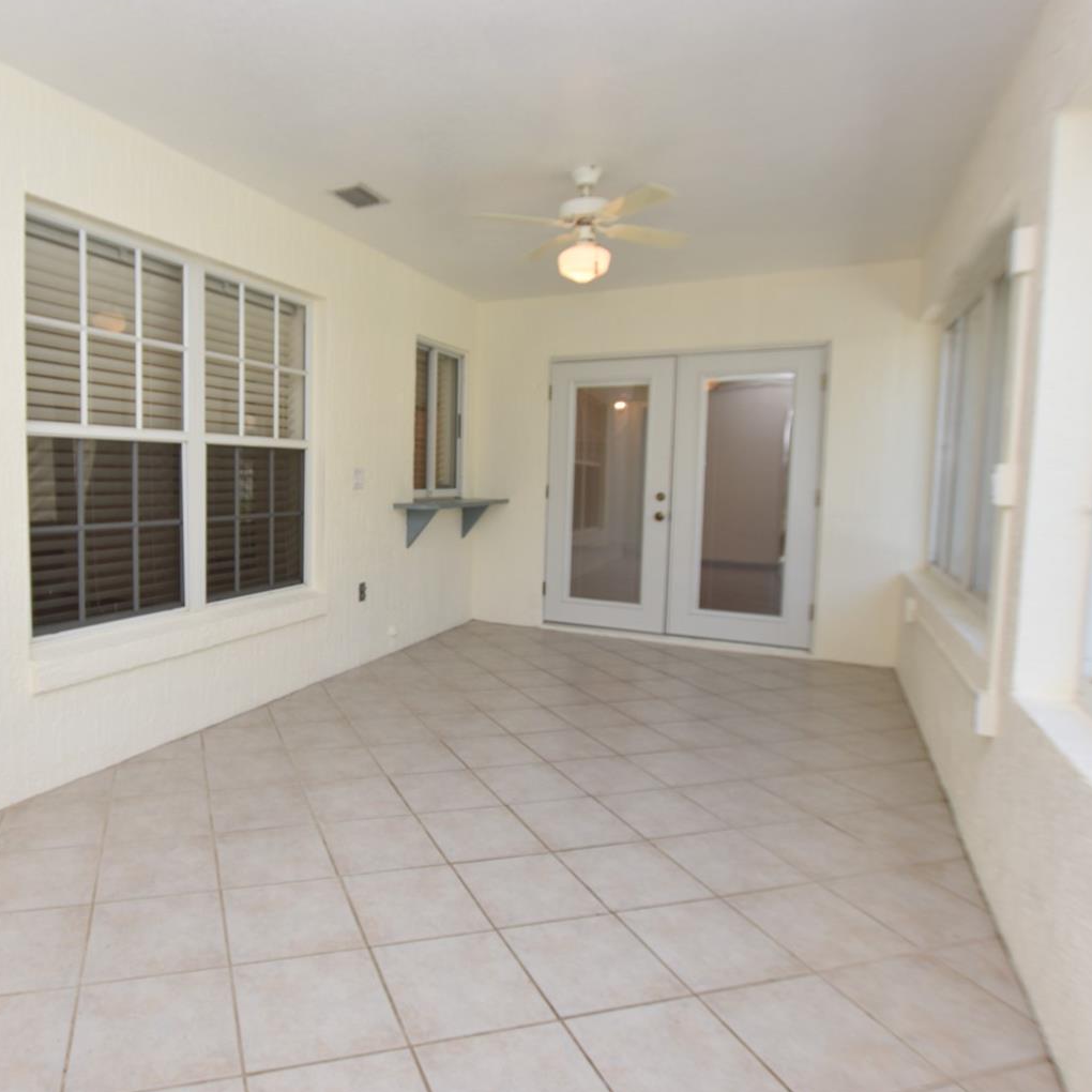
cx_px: 369
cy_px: 528
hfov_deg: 72.7
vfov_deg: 74.8
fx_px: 714
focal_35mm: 20
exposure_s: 1/125
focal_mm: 10
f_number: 5.6
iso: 160
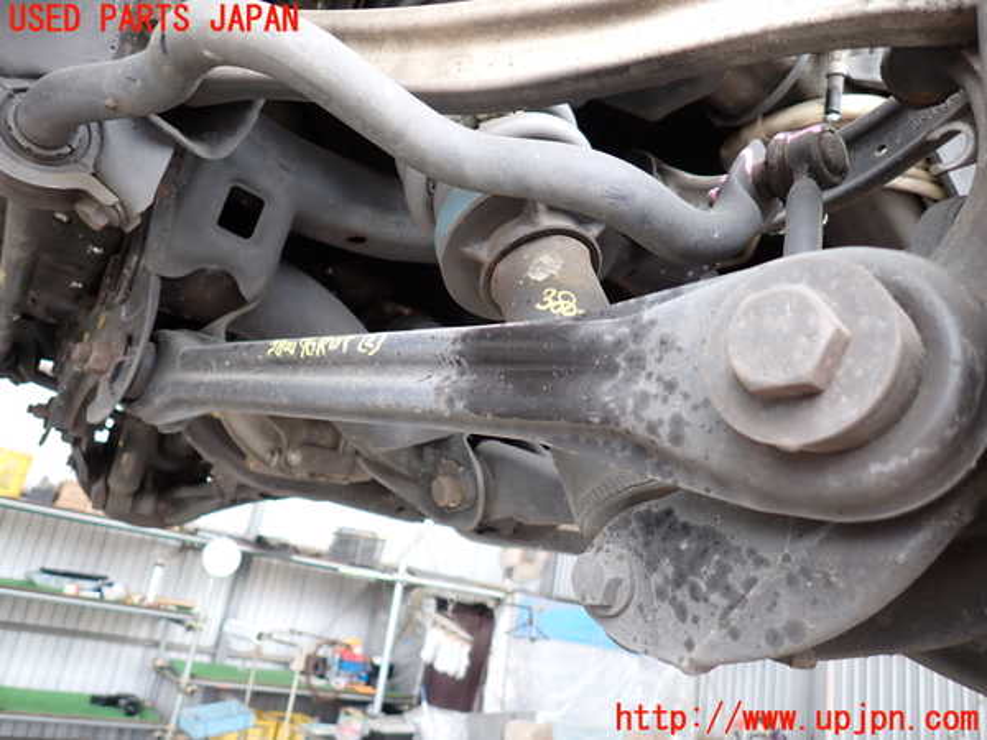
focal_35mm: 25
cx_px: 494
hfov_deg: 69.4
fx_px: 713
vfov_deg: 54.9
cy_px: 370
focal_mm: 4.5
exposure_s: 1/60
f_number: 2
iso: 125
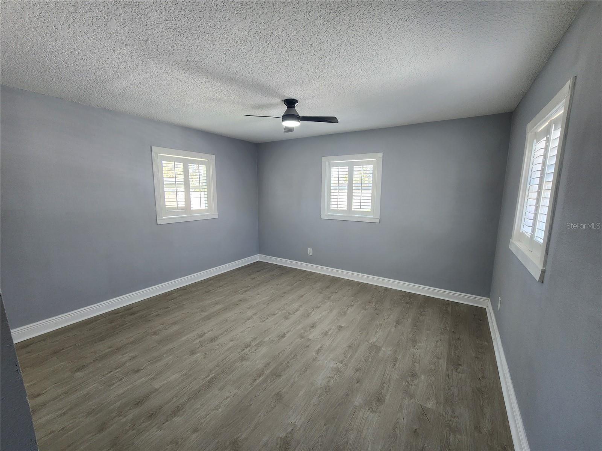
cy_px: 226
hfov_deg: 106.2
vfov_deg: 89.9
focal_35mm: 13
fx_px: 226
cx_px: 301
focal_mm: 2.2
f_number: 2.2
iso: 100
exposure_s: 1/60
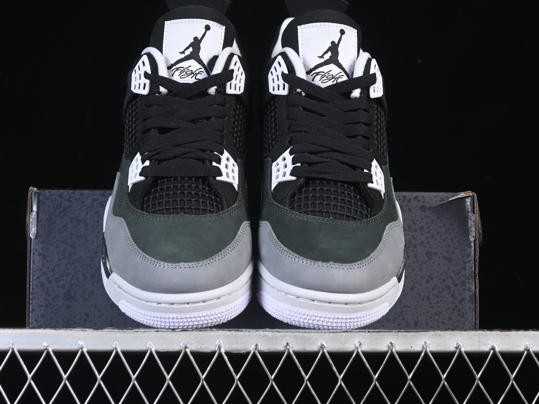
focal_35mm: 82
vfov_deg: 18.0
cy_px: 203
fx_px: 1277
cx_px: 253
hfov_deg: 23.8
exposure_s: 1/60
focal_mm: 50
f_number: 6.3
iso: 160
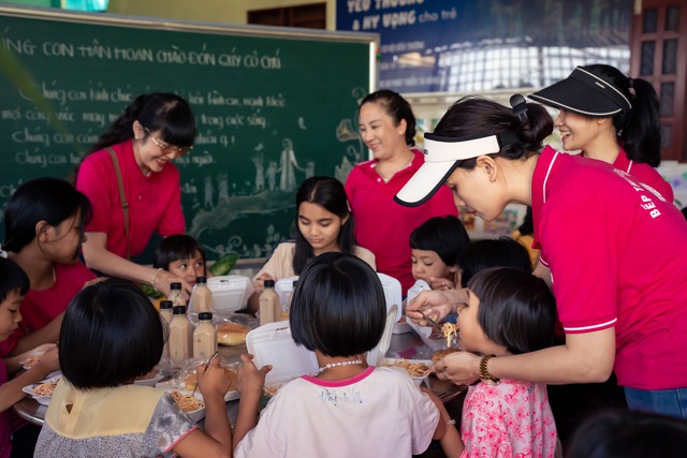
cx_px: 344
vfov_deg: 29.9
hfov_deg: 43.6
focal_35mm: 45
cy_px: 229
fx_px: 859
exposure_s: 1/160
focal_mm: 45
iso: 2000
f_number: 4.5
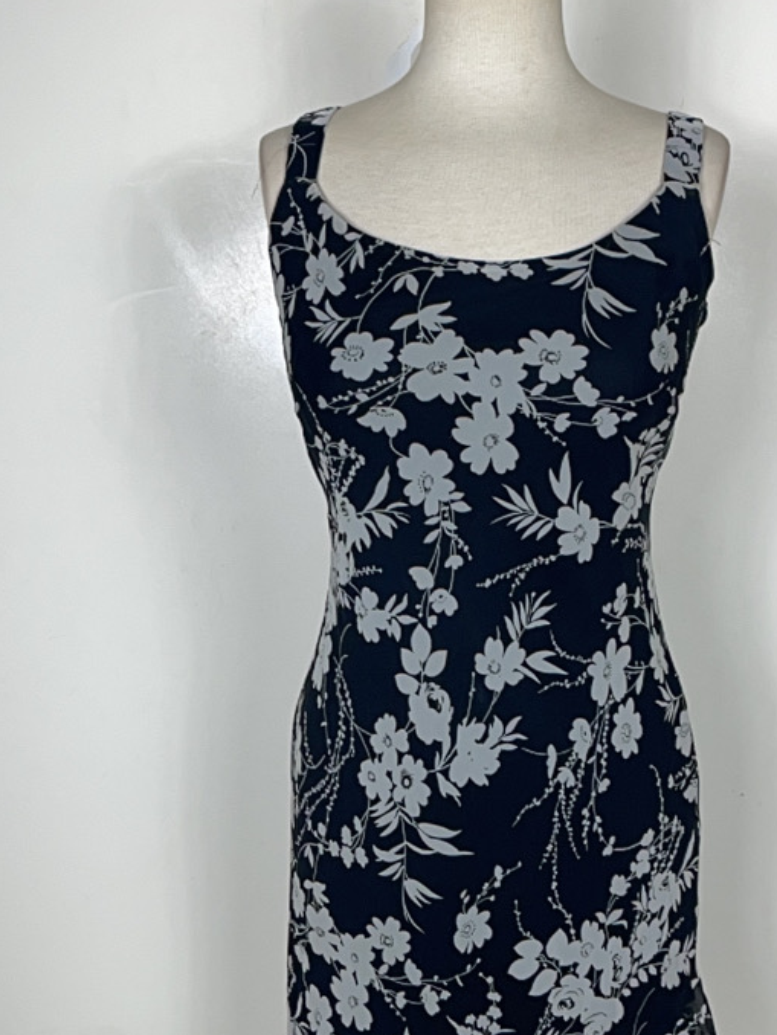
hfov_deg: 33.5
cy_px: 612
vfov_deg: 43.7
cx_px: 464
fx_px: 1286
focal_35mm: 43
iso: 32
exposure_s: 1/190
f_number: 1.6
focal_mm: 5.1
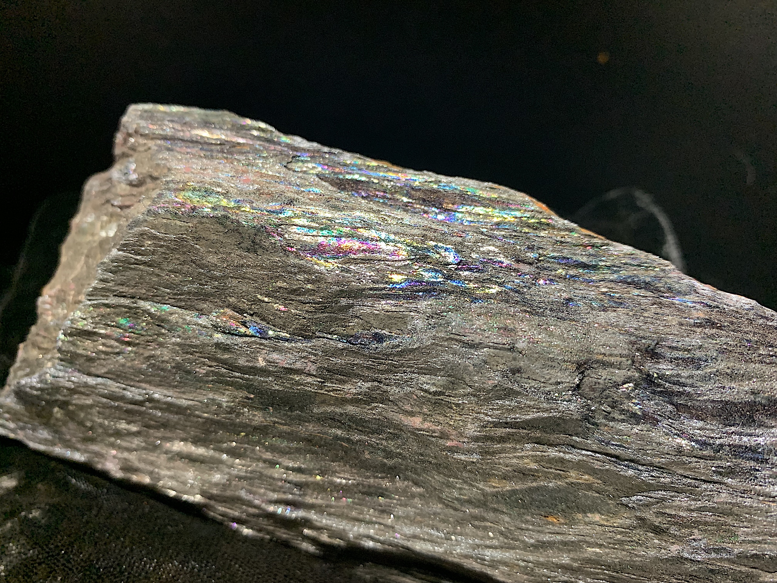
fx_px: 584
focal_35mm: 26
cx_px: 388
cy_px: 292
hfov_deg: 67.3
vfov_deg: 53.1
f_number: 1.8
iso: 320
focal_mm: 4.25
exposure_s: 1/60
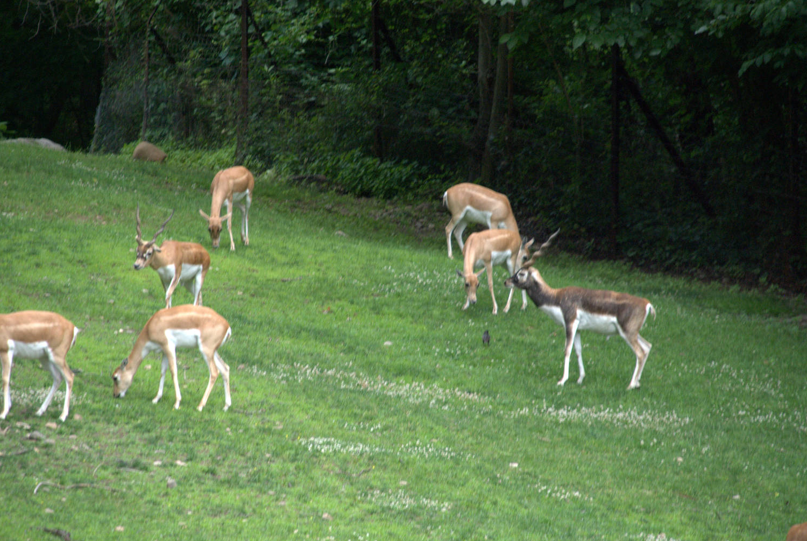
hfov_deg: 6.4
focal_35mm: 320
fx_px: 7184
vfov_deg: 4.3
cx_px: 398
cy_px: 283
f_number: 6.3
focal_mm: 200
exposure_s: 1/500
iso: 900
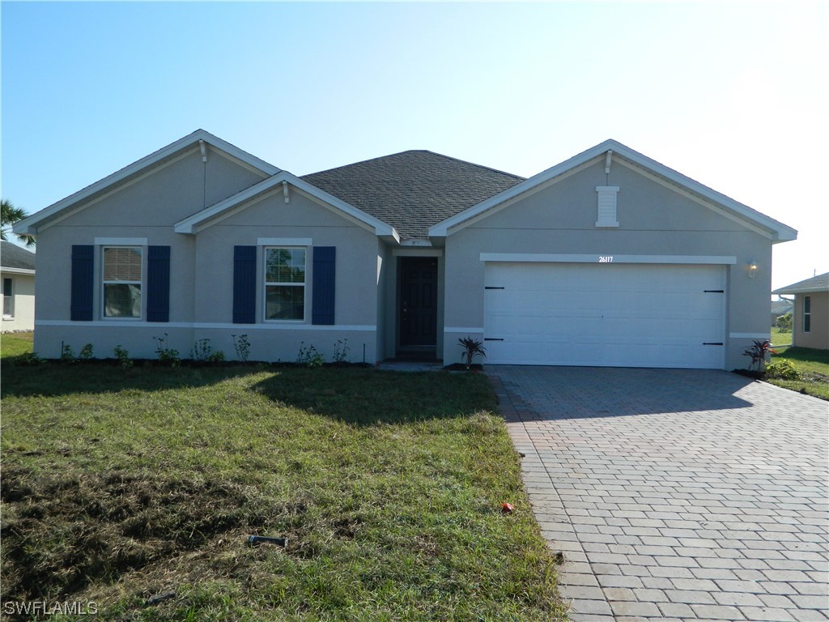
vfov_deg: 49.7
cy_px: 311
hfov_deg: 63.4
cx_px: 414
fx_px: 671
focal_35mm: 28
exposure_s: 1/200
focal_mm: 5.1
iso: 110
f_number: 8.9
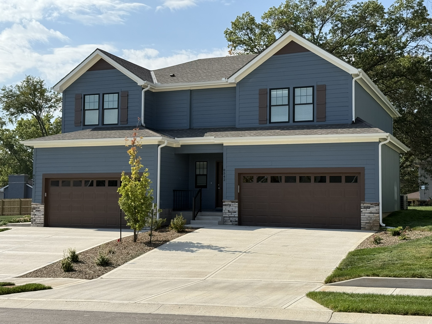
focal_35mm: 48
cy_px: 162
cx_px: 216
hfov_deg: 39.7
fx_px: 599
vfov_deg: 30.3
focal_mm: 6.76
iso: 100
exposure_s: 1/6536
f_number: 1.78
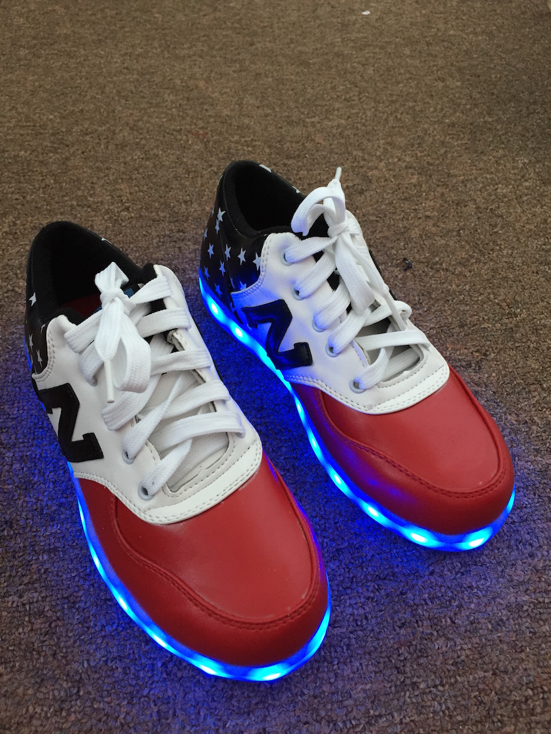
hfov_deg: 48.2
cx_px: 276
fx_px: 615
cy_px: 367
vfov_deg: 61.7
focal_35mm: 29
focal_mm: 4.15
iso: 125
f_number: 2.2
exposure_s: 1/30
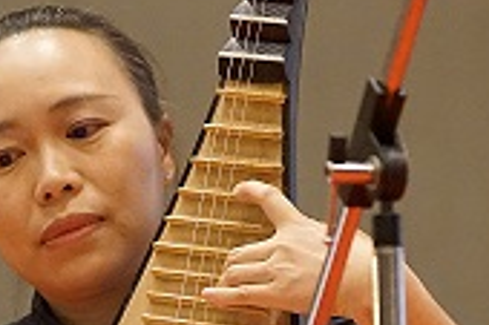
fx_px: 9594
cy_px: 242
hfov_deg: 2.9
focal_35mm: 707
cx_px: 115
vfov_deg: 1.9
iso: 6400
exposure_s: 1/200
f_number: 2.8
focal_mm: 160
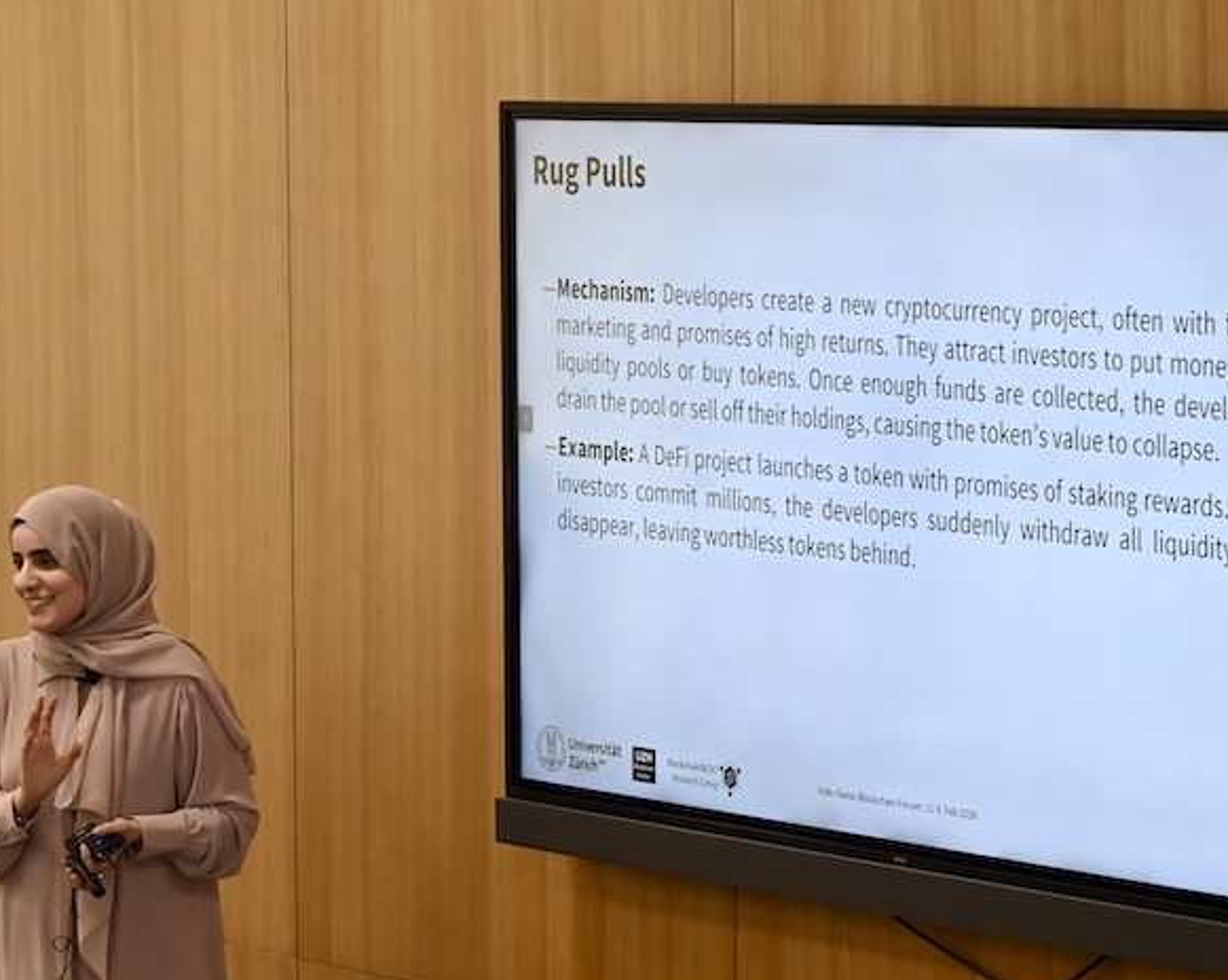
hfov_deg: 15.3
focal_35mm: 126
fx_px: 4576
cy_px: 765
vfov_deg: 12.2
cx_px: 528
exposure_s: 1/80
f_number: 6.3
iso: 1800
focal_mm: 65
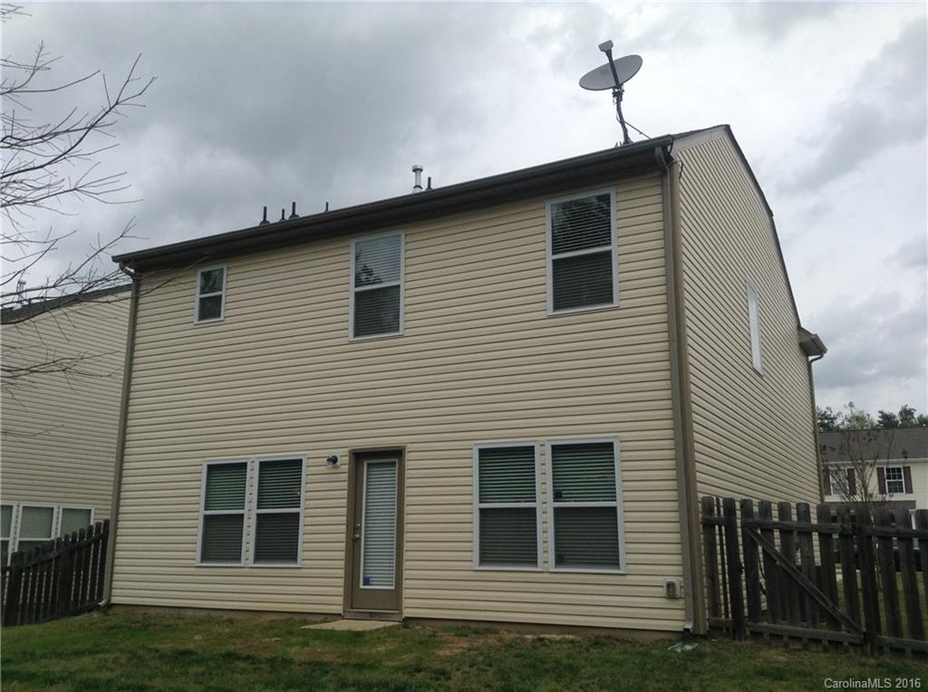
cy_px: 346
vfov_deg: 42.8
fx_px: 883
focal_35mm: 33
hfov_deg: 55.4
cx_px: 464
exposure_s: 1/1379
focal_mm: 3.3
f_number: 2.4
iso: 25
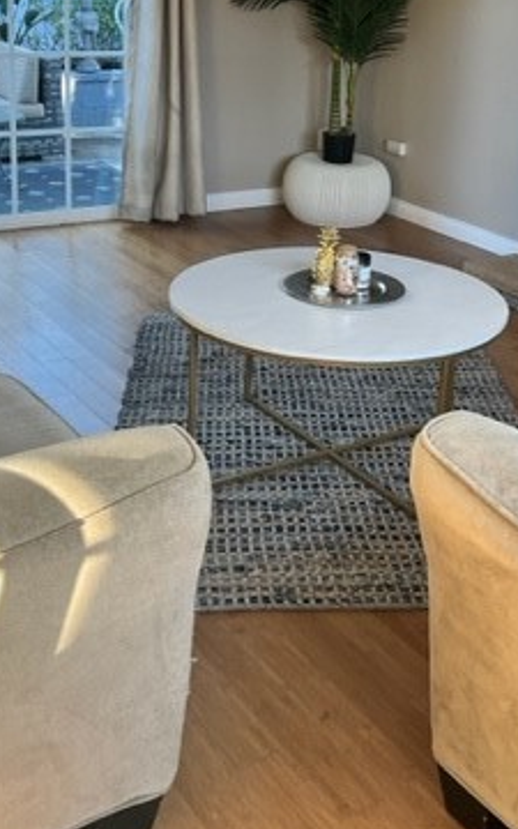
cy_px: 230
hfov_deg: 26.3
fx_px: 1107
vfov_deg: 40.2
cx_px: 318
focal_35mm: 49
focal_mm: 5.1
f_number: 1.6
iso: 125
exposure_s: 1/121
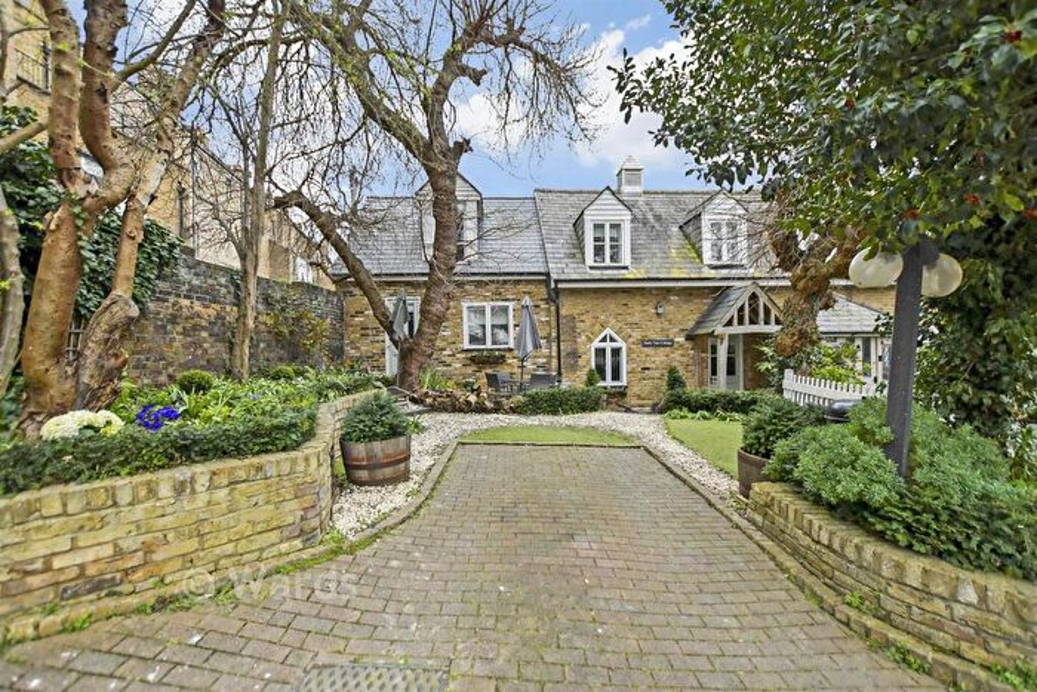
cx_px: 518
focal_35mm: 15
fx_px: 432
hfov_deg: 100.4
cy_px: 346
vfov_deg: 77.4
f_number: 3.5
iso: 1600
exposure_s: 1/4000
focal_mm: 10
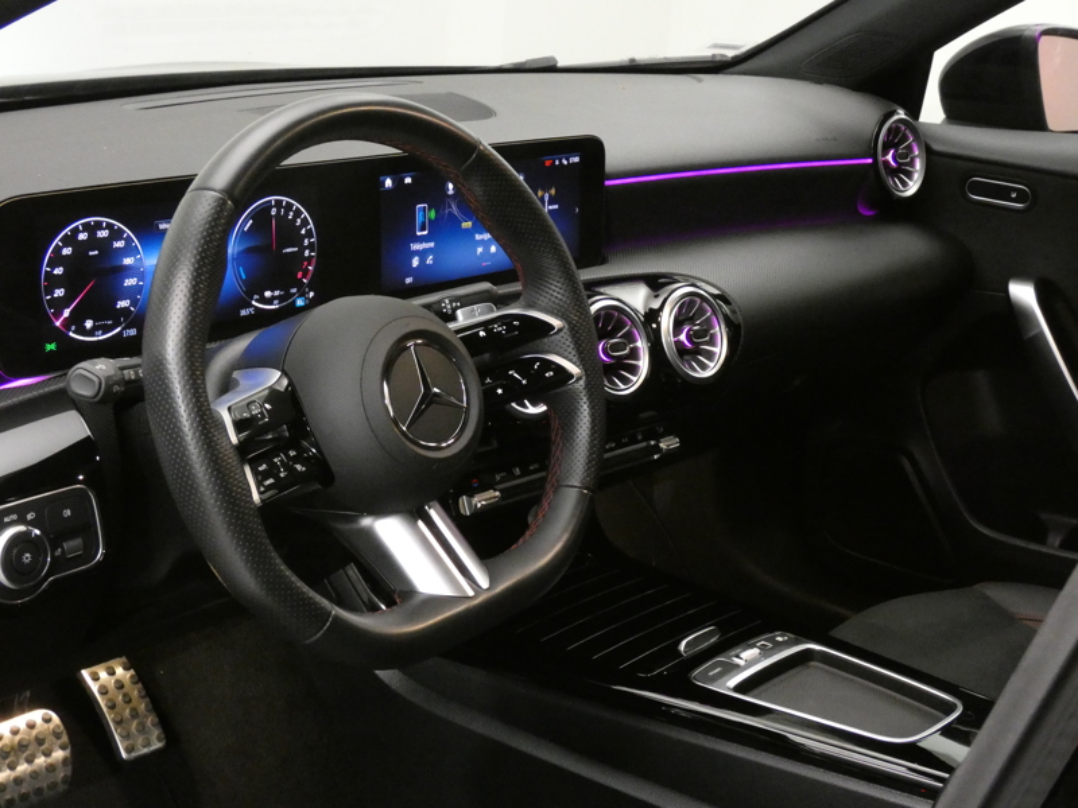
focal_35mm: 55
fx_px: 1713
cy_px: 404
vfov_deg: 26.6
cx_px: 539
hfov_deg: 34.9
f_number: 4
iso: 1600
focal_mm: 9.9
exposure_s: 1/13
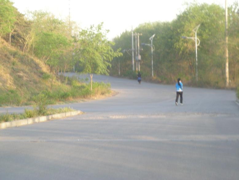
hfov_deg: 18.7
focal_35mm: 105
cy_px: 90
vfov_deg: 14.1
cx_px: 120
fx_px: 725
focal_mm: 17.1
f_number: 4.7
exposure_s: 1/60
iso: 158
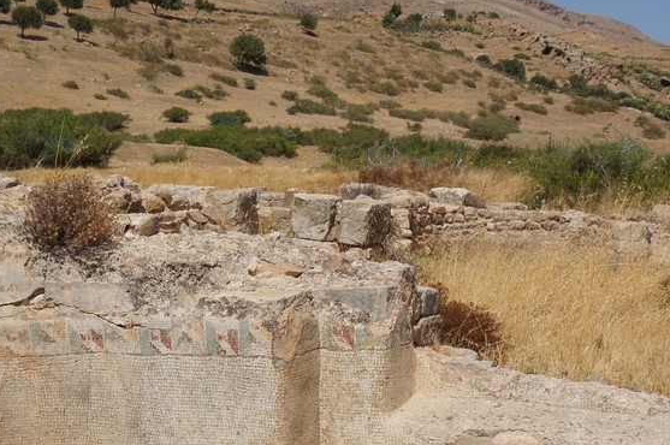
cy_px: 437
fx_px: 1266
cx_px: 287
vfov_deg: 19.4
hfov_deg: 29.6
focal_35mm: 68
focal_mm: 21
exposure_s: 1/1600
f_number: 4.5
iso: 100
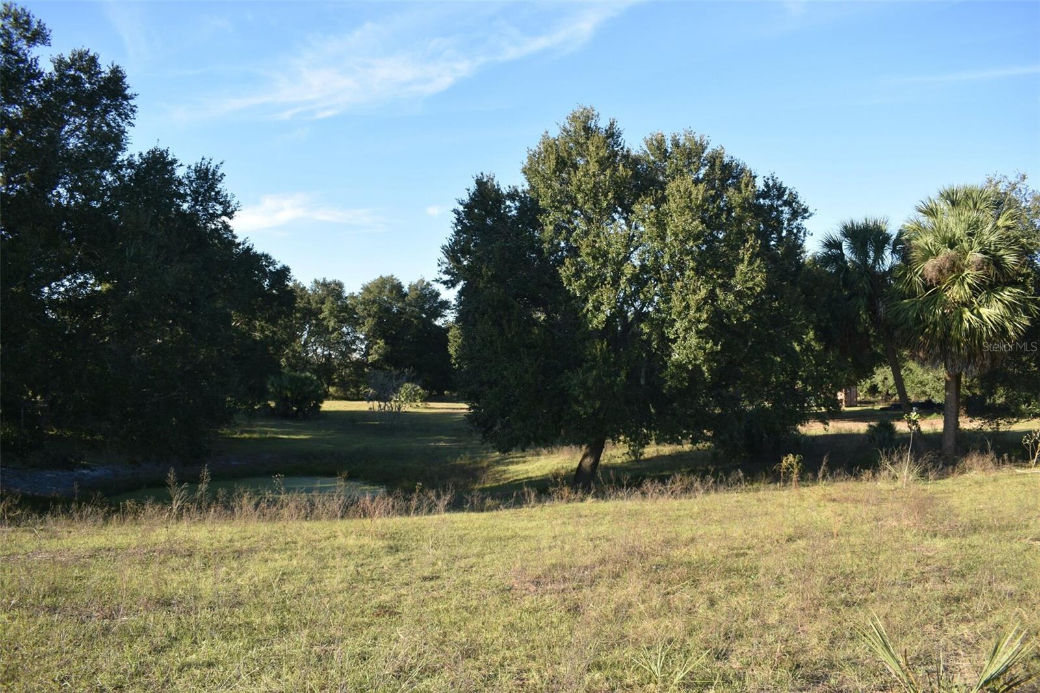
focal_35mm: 27
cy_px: 346
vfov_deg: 47.9
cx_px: 520
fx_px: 780
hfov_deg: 67.4
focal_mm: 18
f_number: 5.6
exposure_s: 1/200
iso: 100
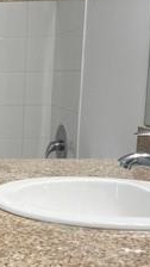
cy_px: 192
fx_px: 573
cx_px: -92
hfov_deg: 13.8
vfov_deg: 26.0
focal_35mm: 81
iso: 40
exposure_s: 1/208
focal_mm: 5.7
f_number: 1.5
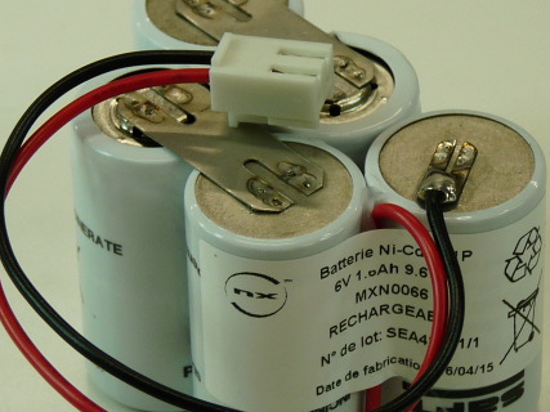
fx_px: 4432
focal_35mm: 279
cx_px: 247
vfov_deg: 5.3
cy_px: 238
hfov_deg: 7.1
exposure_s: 1/50
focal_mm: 18.7
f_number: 3.6
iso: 100
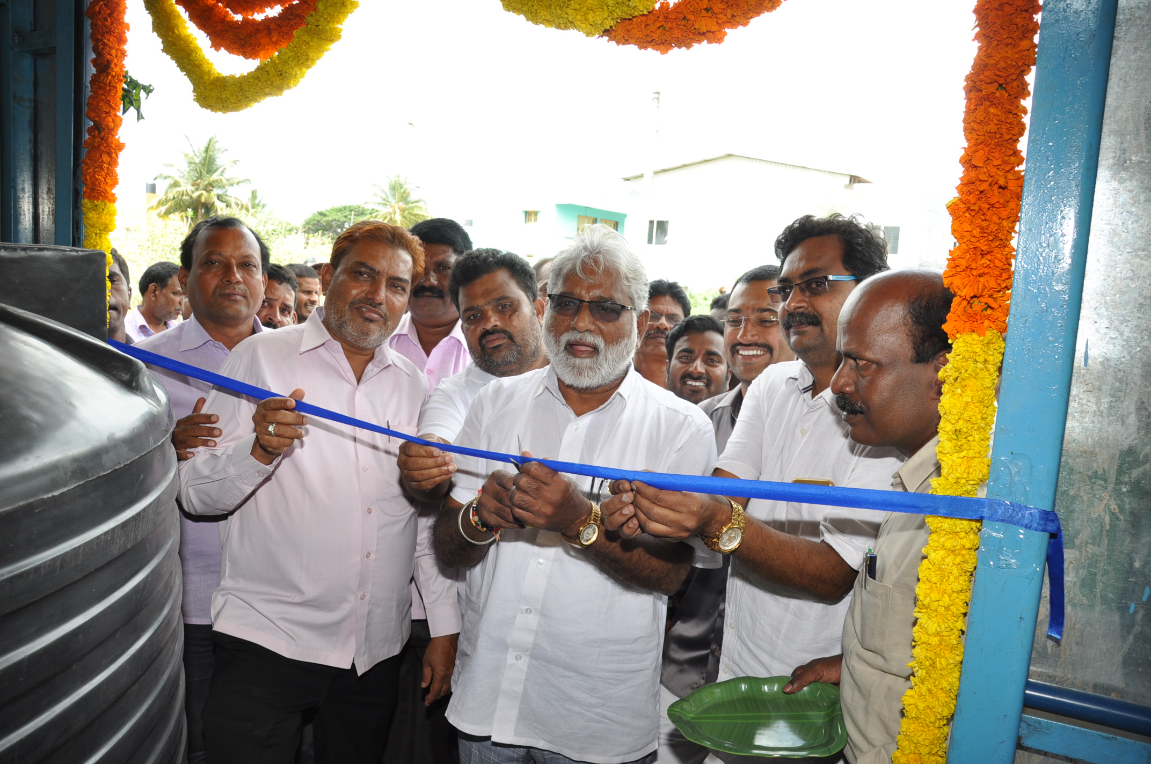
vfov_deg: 47.8
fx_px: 862
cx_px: 576
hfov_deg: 67.4
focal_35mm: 27
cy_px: 382
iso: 320
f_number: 8
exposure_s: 1/125
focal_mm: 18
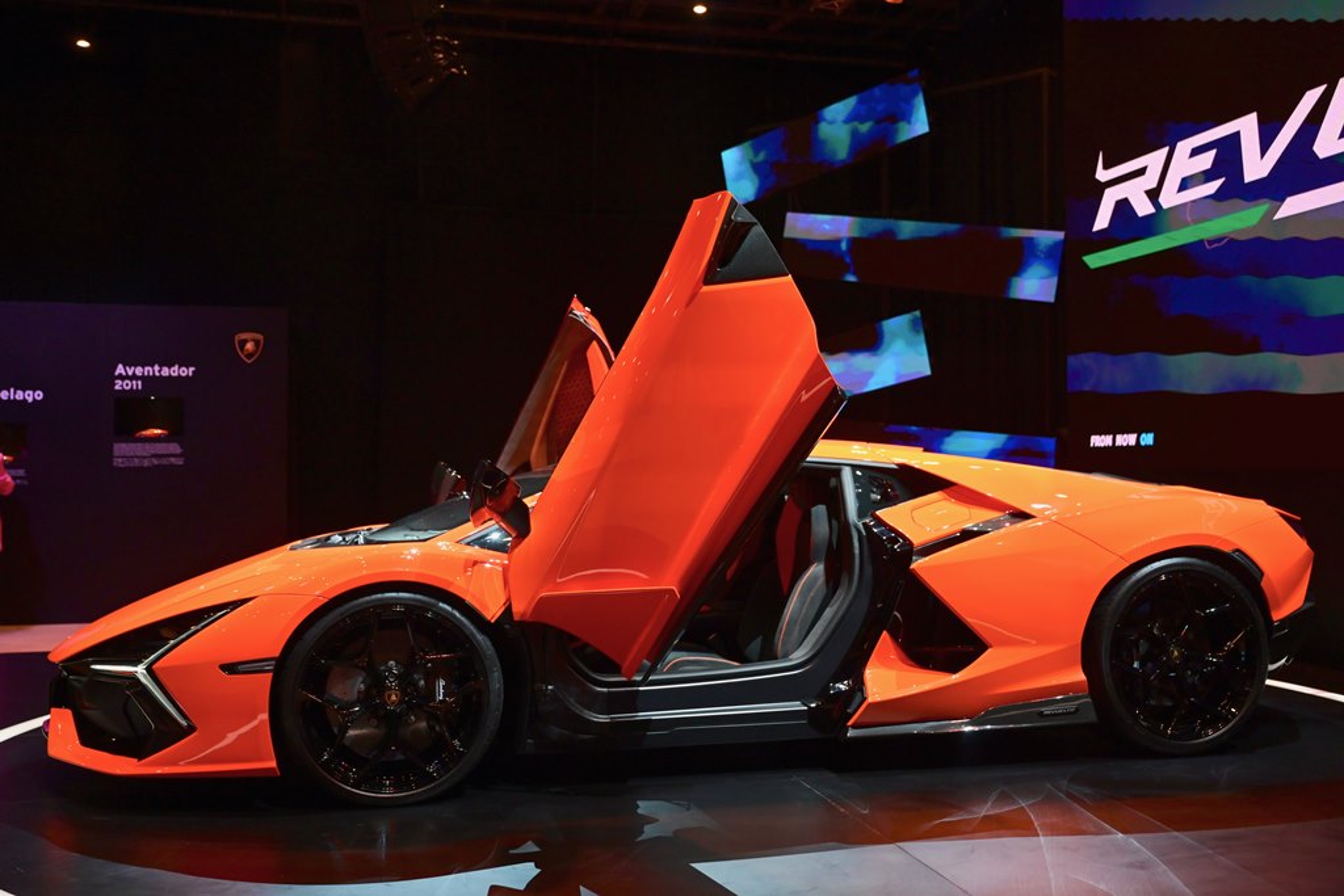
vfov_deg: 38.4
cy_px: 448
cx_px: 672
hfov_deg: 55.1
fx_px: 1288
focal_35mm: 34
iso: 1600
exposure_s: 1/500
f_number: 3.5
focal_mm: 34.5
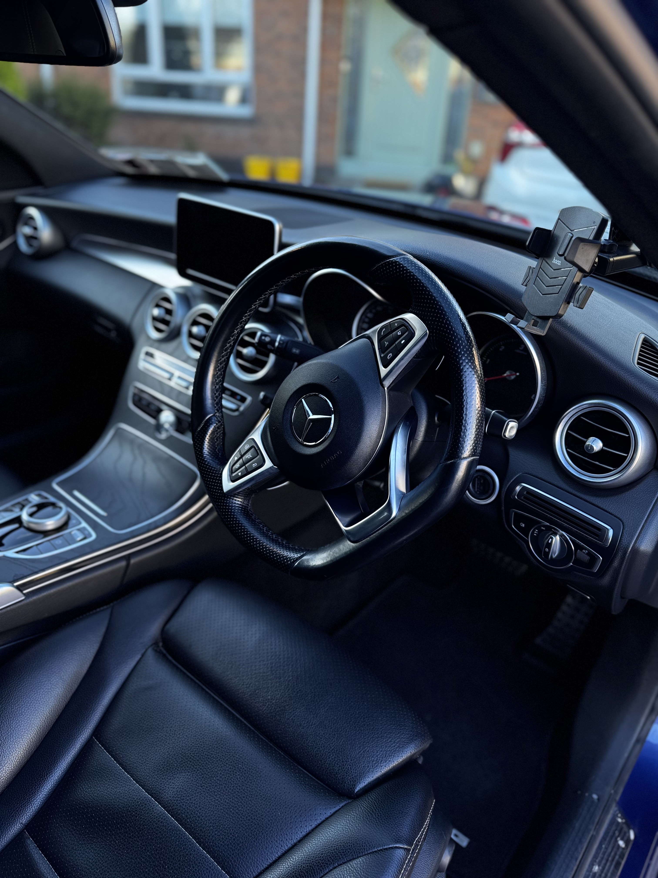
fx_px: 608
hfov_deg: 56.8
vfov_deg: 71.6
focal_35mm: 24
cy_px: 439
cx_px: 329
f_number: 1.78
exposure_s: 1/126
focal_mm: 6.76
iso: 80
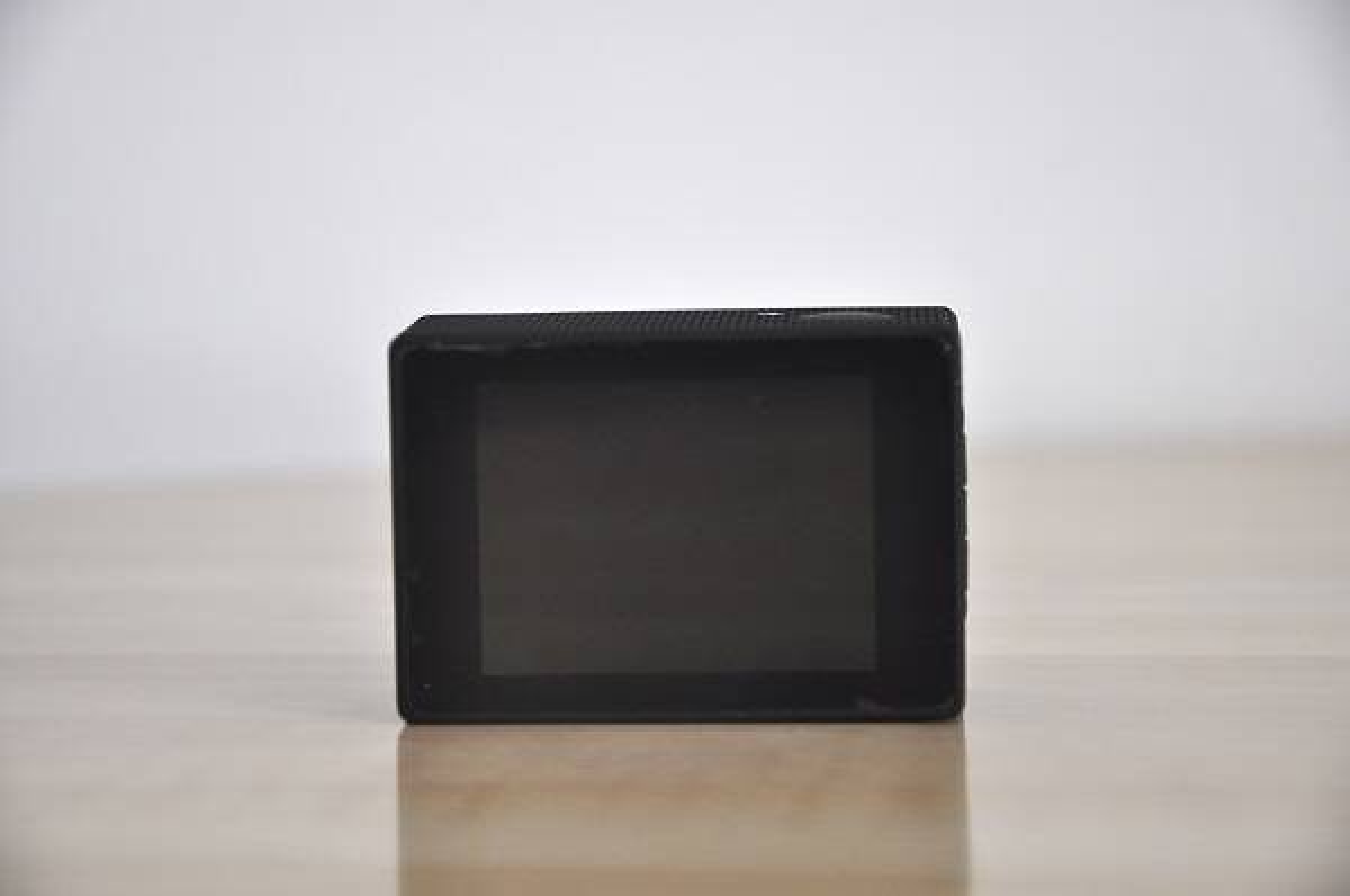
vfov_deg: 10.7
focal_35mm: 128
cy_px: 448
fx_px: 4774
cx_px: 675
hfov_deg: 16.1
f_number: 5.6
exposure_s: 1/60
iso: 500
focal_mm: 85
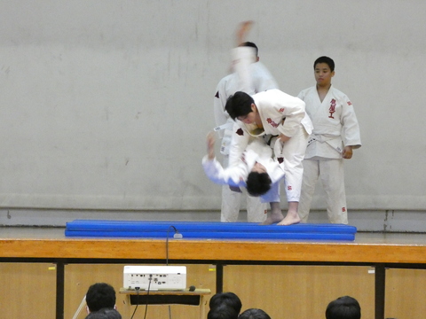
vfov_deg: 6.3
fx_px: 2904
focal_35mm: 236
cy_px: 160
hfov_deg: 8.4
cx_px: 213
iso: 3200
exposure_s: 1/80
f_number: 5.5
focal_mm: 42.3
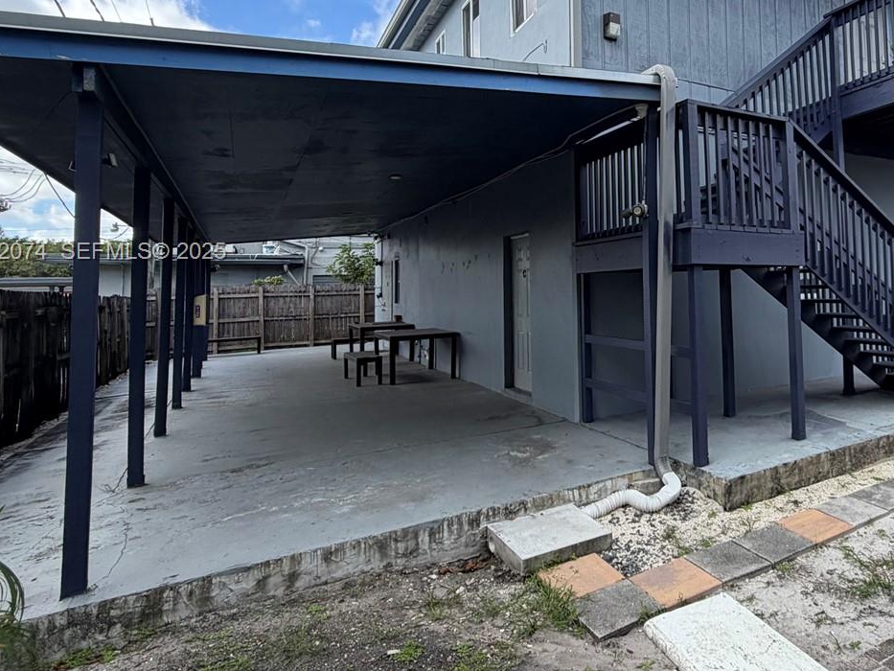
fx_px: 620
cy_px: 253
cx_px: 695
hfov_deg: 66.1
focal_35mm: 24
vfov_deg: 56.2
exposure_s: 1/510
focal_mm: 2.22
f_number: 2.2
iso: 40
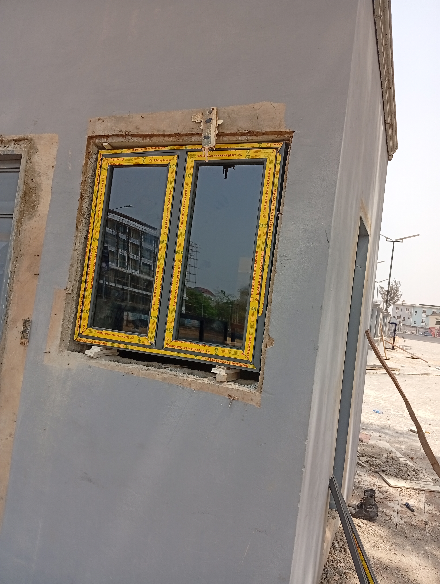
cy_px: 292
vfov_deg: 65.2
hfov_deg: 51.5
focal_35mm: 27
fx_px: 456
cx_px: 220
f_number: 1.8
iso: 50
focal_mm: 3.98
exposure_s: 1/374
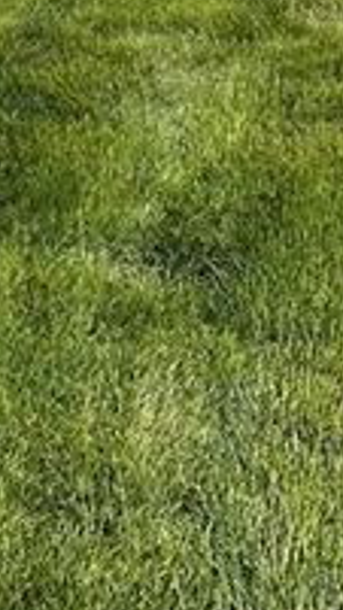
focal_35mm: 94
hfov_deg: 12.7
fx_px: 1521
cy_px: -250
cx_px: 21
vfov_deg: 20.2
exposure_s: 1/6494
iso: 32
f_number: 1.6
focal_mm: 4.2
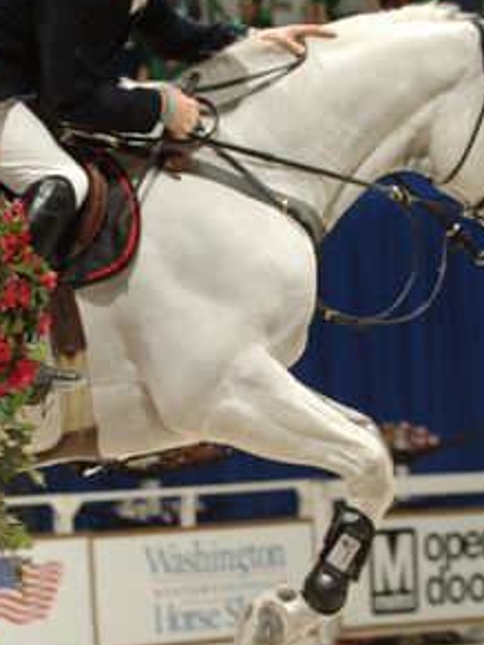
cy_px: 335
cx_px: 146
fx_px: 4586
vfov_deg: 8.0
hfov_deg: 6.0
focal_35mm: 246
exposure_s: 1/250
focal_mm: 78
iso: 200
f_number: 5.6
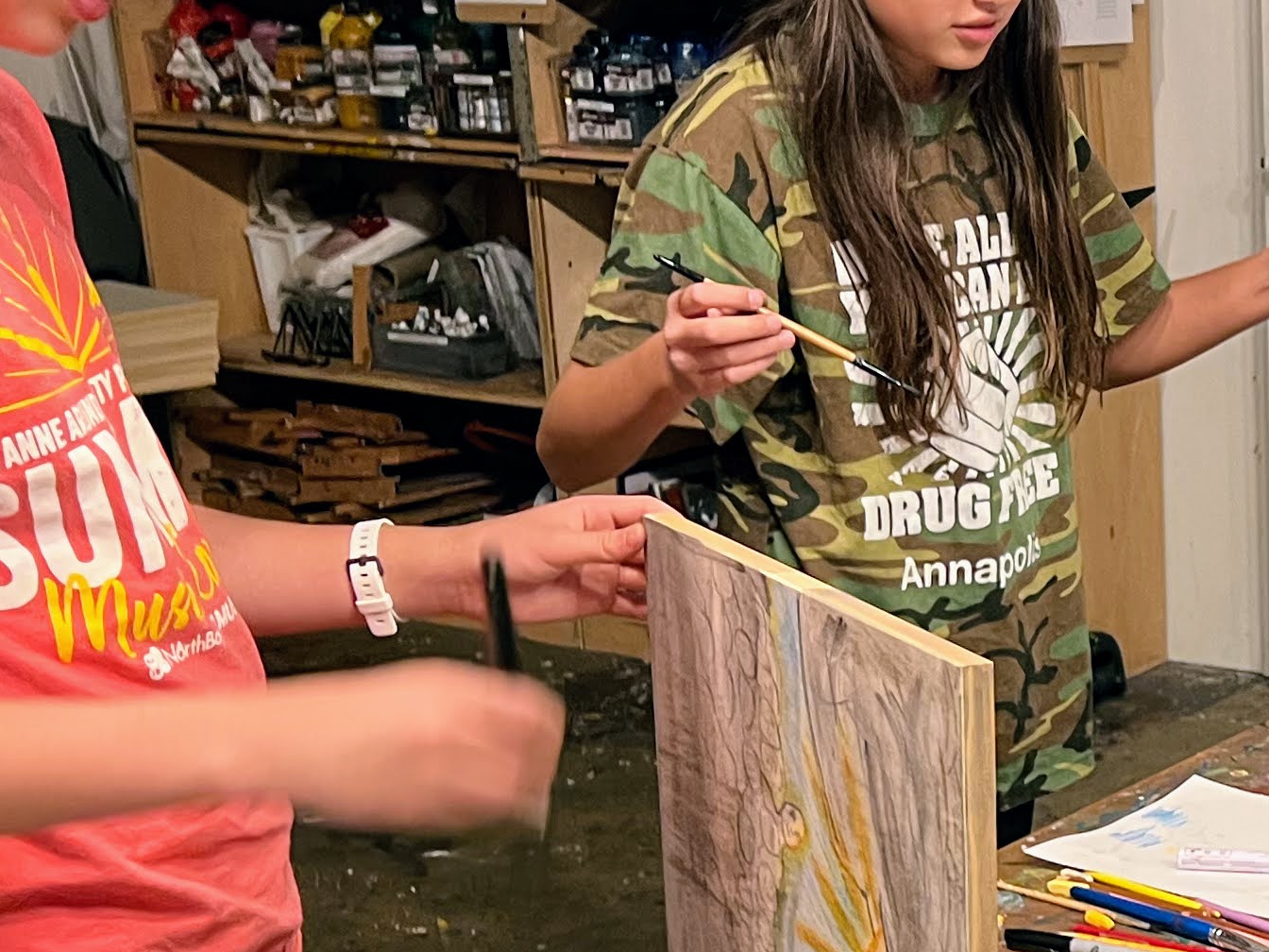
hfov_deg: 23.6
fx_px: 2859
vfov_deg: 18.7
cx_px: 1376
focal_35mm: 78
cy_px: 808
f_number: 1.5
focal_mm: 5.7
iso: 200
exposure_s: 1/42
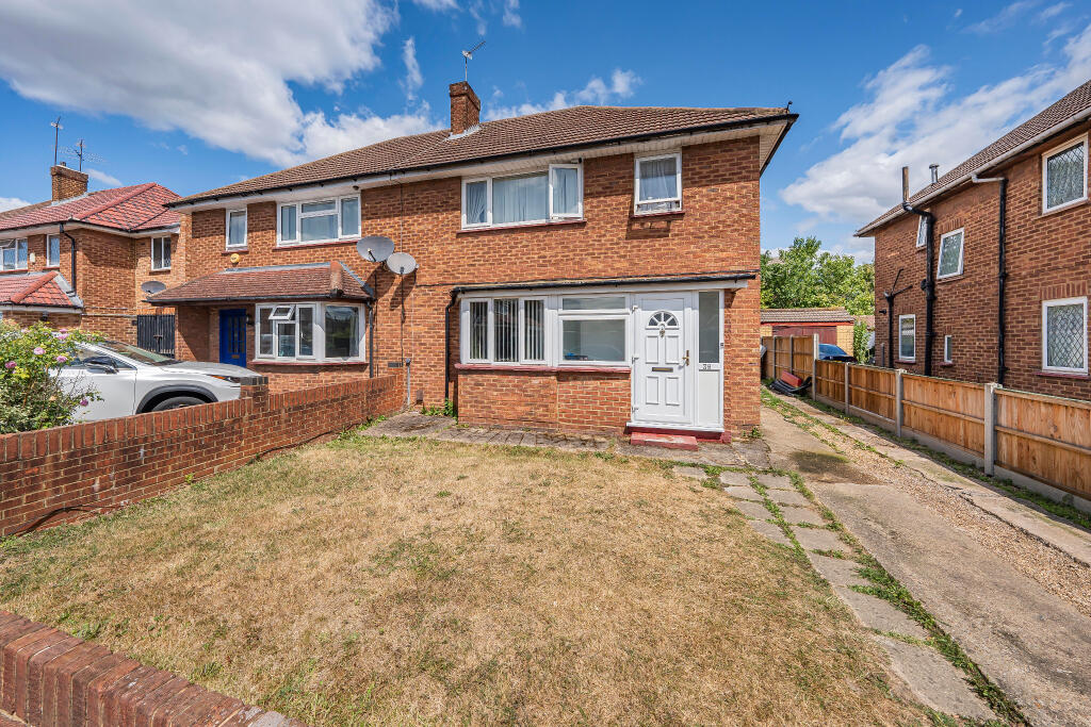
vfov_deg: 90.0
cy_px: 364
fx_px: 364
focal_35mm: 12
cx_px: 546
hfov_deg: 112.6
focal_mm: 12
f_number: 9
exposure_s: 1/1000
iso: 320
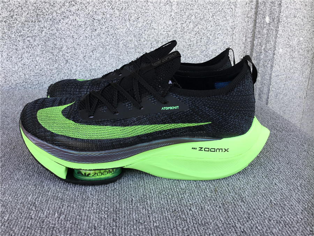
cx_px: 157
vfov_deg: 45.4
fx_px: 281
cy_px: 118
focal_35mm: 31
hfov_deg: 58.4
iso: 25
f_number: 2.4
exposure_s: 1/120
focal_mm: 3.3
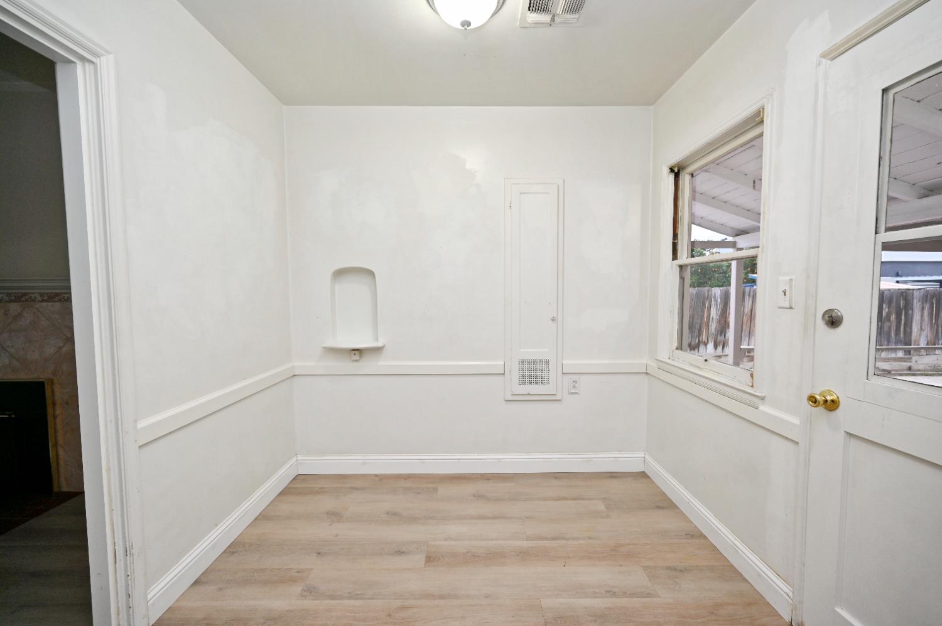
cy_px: 313
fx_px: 366
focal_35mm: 14
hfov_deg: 104.3
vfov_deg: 81.1
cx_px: 471
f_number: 4
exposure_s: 1/60
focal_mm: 14
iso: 200
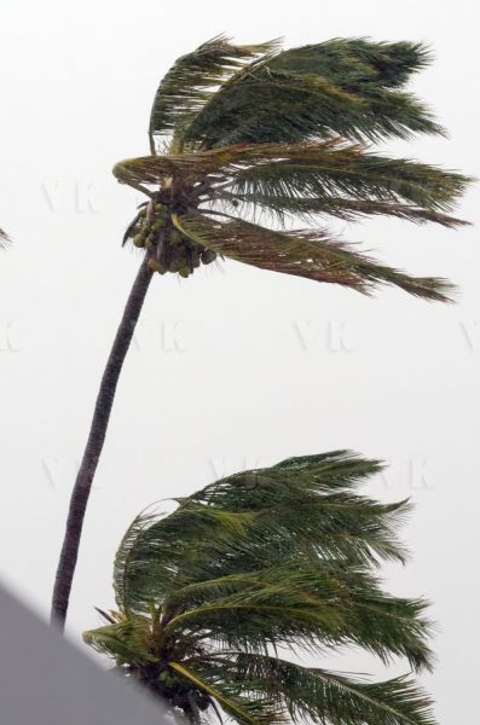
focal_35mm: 225
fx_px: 4523
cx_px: 240
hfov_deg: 6.1
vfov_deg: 9.2
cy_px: 362
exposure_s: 1/500
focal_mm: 150
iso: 2000
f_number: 11
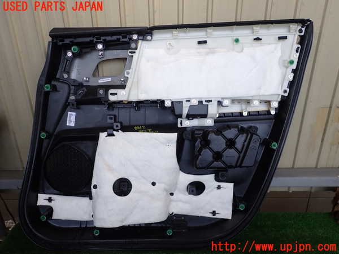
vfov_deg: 54.9
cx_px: 170
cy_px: 127
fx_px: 245
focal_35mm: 25
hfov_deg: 69.4
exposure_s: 1/160
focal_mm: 4.5
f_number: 2.8
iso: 100
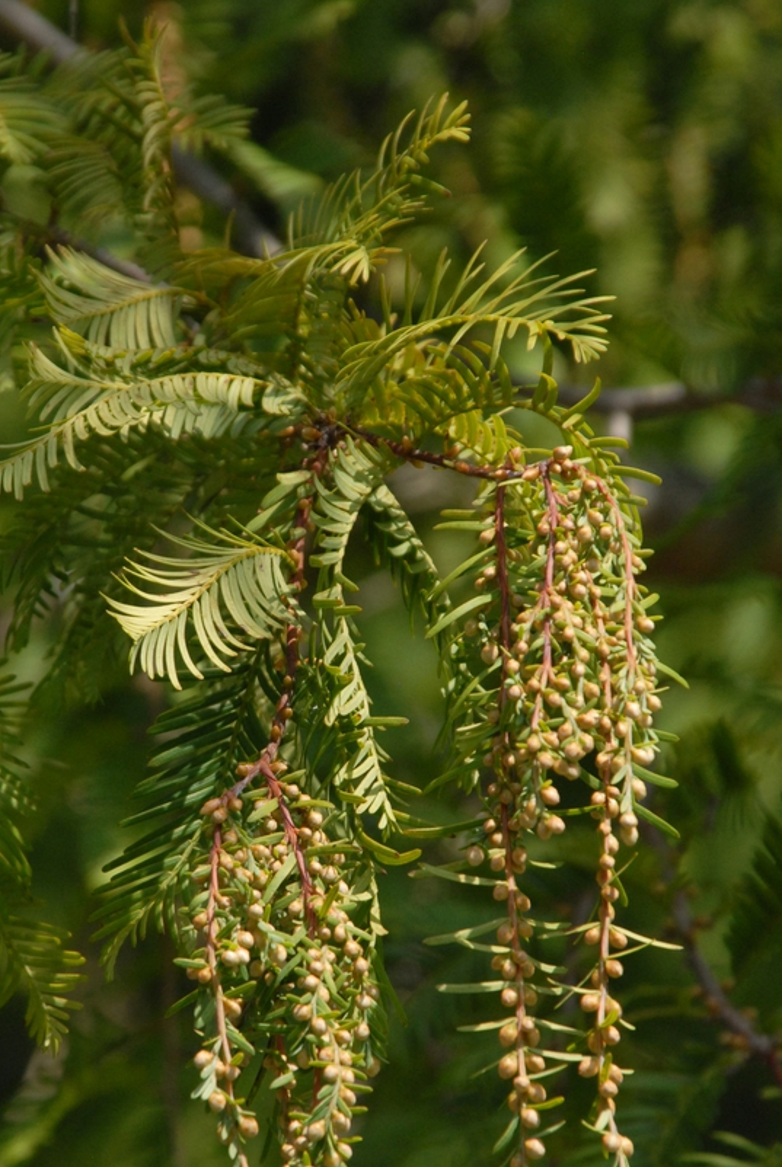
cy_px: 722
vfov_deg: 5.1
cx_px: 324
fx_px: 13058
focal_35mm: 402
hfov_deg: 3.4
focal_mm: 210
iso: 400
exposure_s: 1/320
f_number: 9
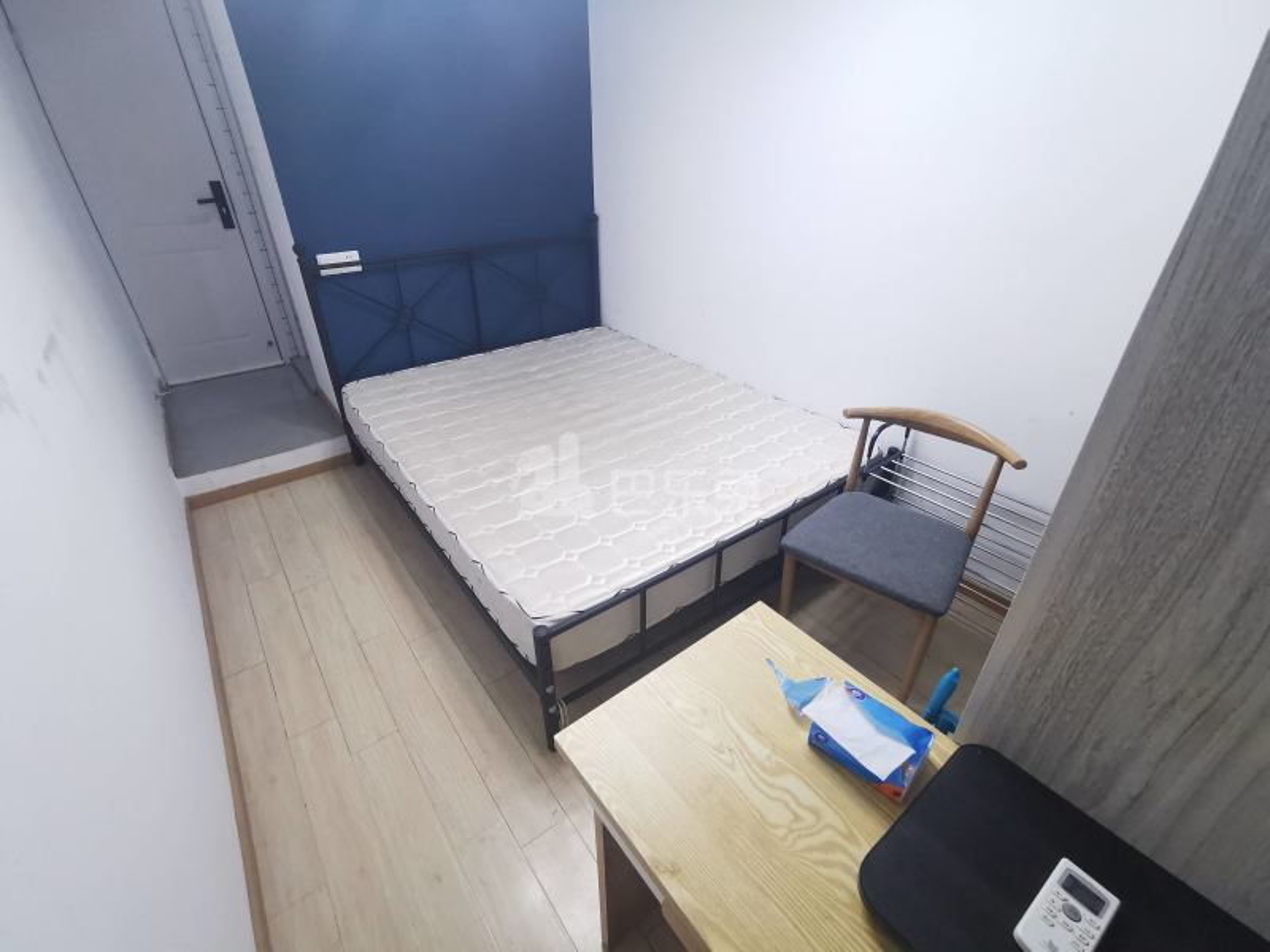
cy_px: 476
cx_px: 635
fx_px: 587
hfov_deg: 94.5
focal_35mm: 16
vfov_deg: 78.1
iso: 250
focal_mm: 2.35
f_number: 2.2
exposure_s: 1/30
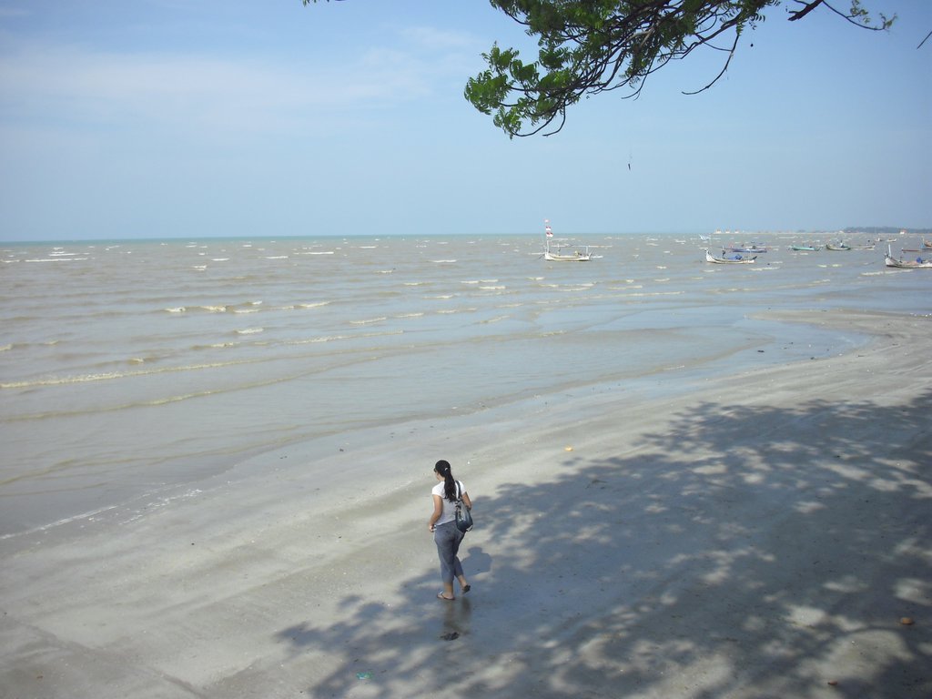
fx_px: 1023
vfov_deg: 37.7
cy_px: 350
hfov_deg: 49.0
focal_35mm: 38
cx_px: 466
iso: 100
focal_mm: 6.2
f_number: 8
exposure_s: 1/250
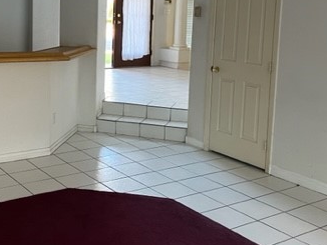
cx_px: 123
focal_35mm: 51
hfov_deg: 37.3
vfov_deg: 28.3
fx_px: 482
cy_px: 67
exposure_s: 1/60
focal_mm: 5.7
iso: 160
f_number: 1.5
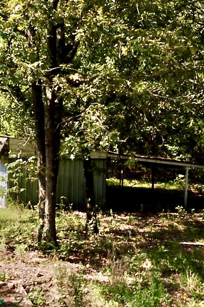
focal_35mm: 37
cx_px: 111
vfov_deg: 51.9
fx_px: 314
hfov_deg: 35.9
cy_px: 156
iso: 100
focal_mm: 4.73
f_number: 2.2
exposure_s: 1/475
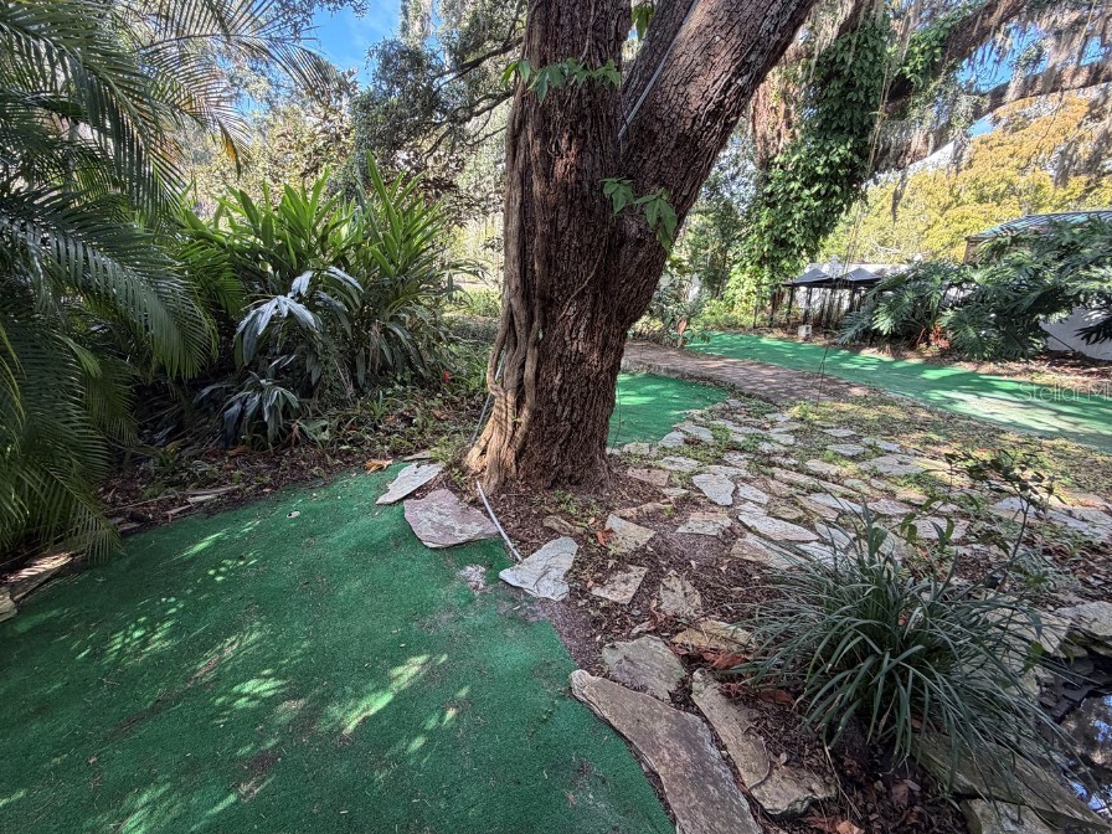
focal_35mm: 16
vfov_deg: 78.0
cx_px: 500
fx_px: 514
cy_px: 391
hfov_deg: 94.2
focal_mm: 2.22
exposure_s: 1/121
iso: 125
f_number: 2.2
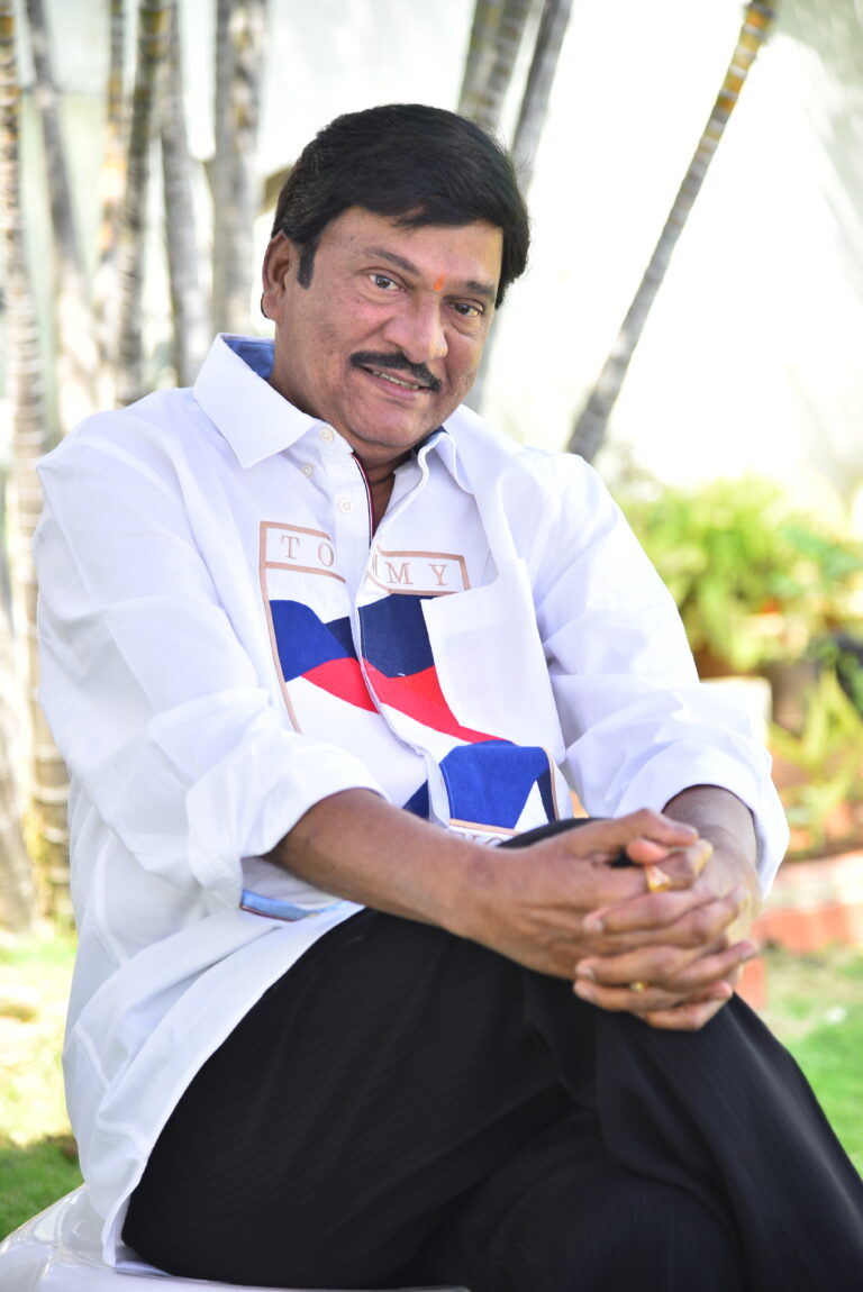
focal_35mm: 105
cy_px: 646
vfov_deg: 19.4
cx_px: 432
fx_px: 3771
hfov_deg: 13.1
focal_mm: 105
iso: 250
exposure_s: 1/160
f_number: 4
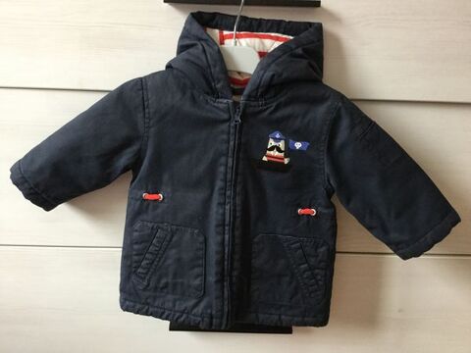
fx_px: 422
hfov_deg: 58.4
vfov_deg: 45.4
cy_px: 176
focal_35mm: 31
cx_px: 236
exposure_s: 1/33
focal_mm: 3.3
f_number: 2.4
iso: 125
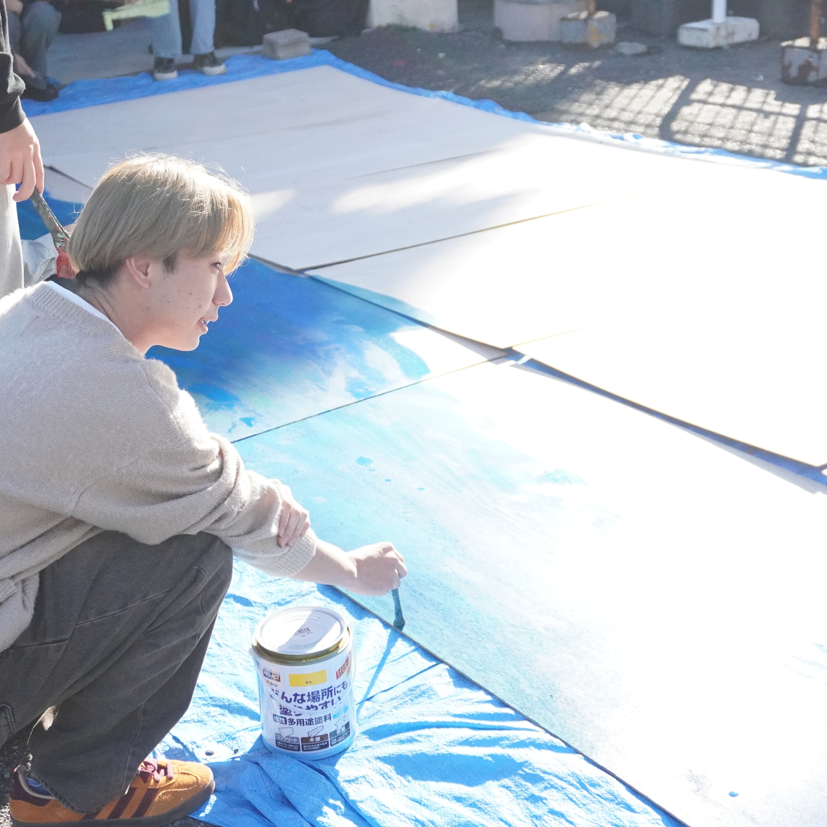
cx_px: 382
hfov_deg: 31.6
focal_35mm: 54
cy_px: 416
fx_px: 1460
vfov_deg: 31.6
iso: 3200
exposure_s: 1/4000
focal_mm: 28
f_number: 5
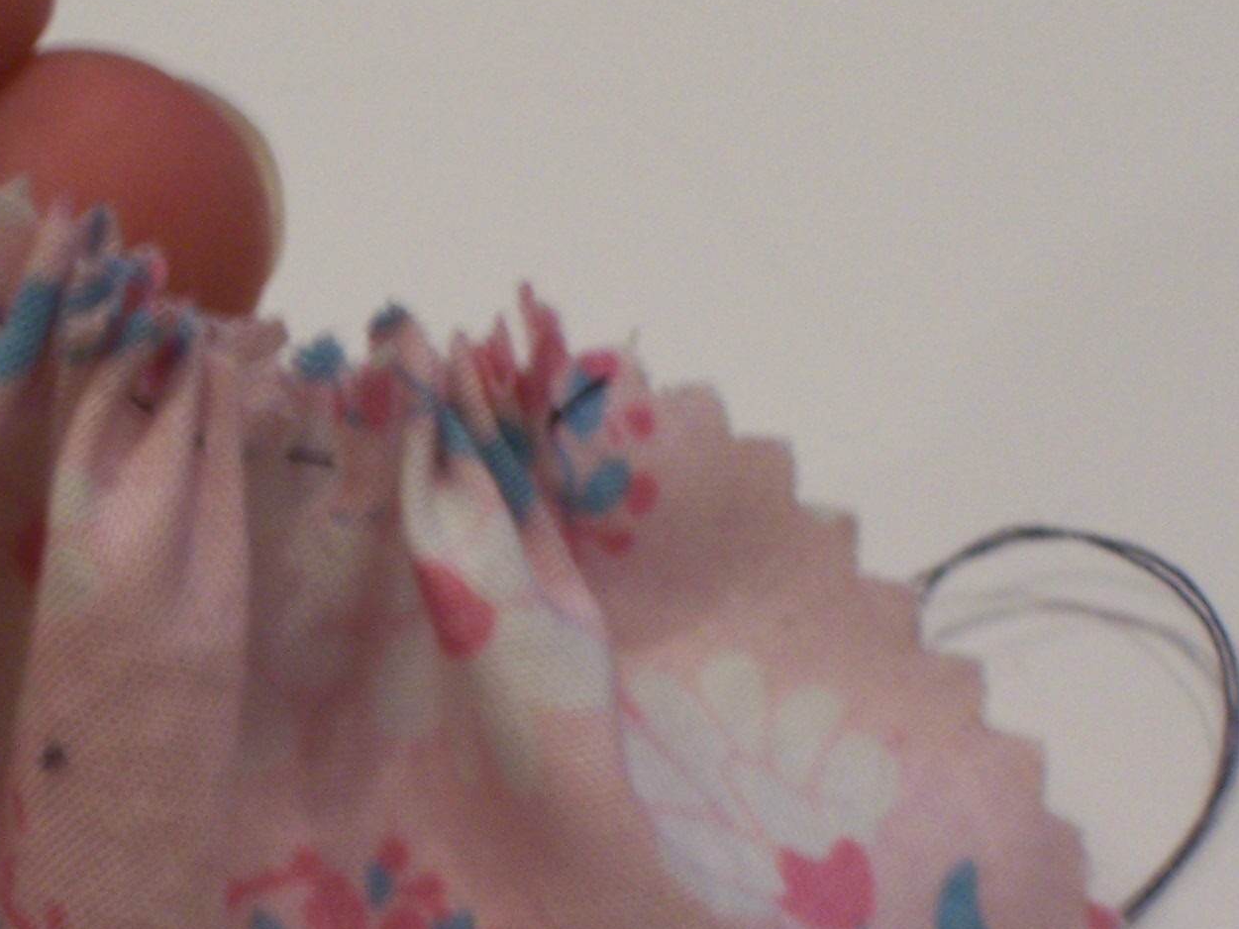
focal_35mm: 210
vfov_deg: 7.1
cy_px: 773
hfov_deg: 9.4
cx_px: 266
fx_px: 7516
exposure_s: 1/8
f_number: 4.6
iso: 160
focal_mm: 16.8
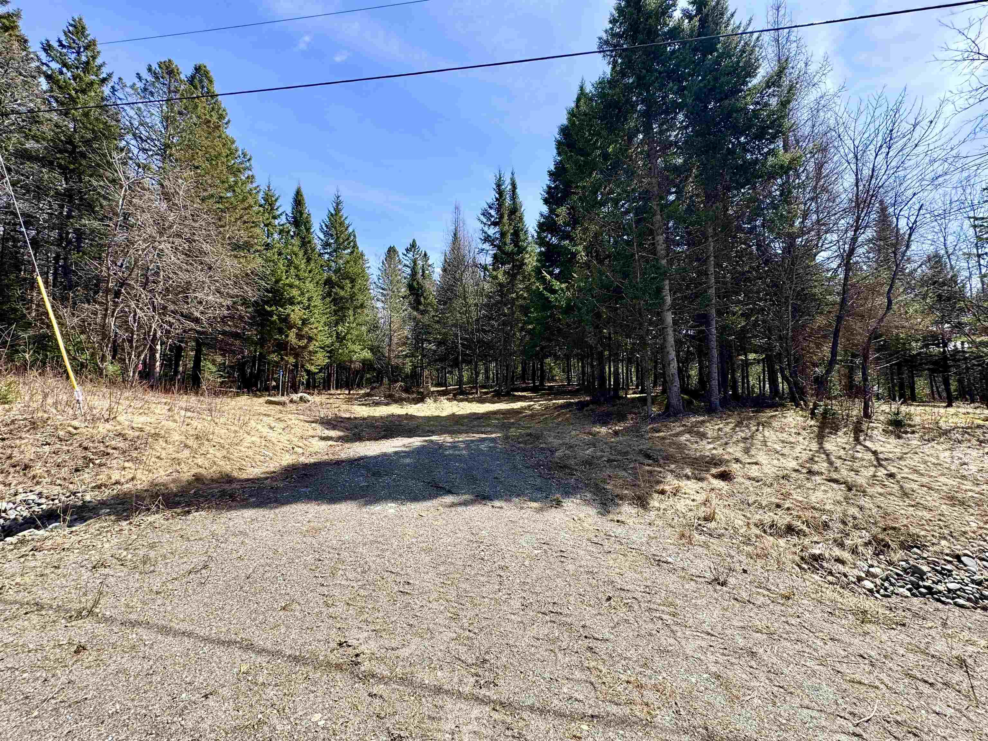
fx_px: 400
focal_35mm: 14
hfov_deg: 102.1
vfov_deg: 85.7
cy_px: 370
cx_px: 494
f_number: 2.2
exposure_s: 1/508
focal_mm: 2.22
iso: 40
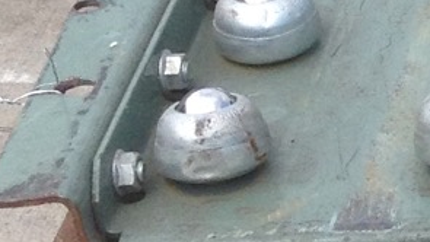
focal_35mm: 265
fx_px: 3022
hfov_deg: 7.6
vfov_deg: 4.6
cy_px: -50
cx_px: 1061
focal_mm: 4.28
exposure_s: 1/986
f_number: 2.4
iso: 50
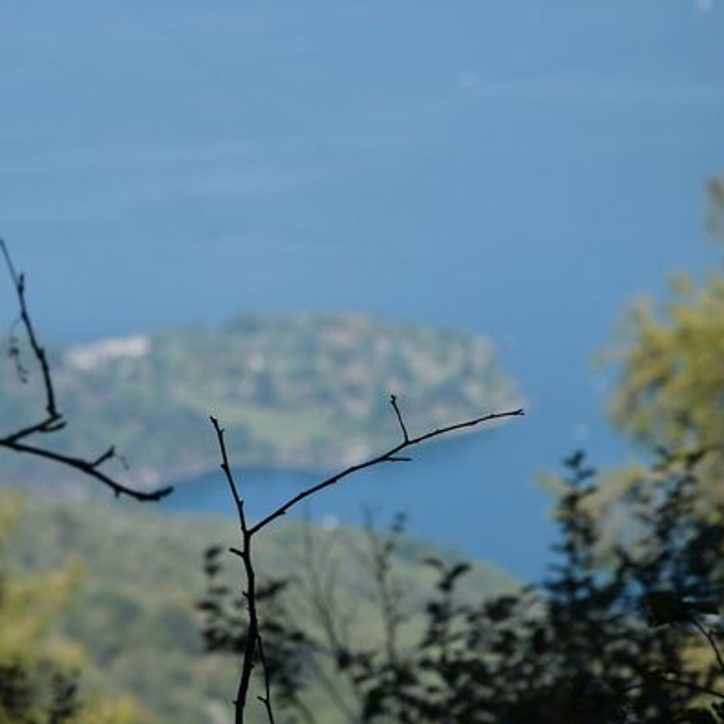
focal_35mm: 203
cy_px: 360
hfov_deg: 8.6
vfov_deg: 8.6
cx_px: 241
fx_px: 4795
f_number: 9
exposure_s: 1/320
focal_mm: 105
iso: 200
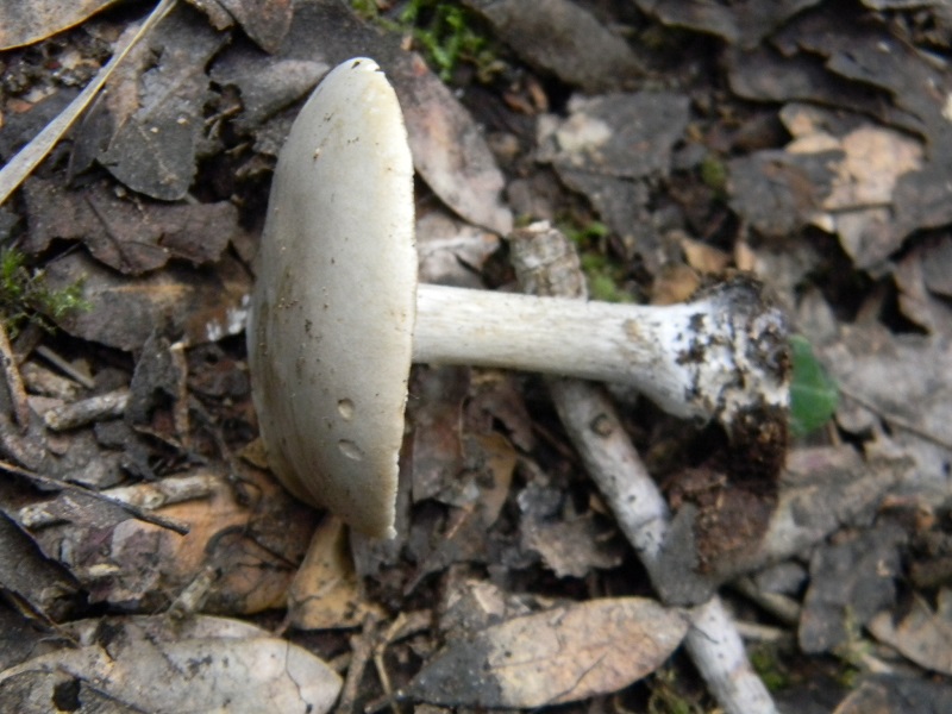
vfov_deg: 17.8
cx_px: 476
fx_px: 2283
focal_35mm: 83
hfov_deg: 23.6
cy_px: 357
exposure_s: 1/8.8
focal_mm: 15.1
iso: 400
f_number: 4.5
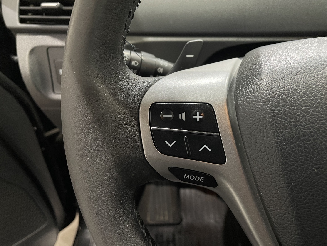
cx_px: 164
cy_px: 123
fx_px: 246
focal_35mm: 26
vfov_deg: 53.1
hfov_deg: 67.3
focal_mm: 4.2
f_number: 1.6
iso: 125
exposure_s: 1/50
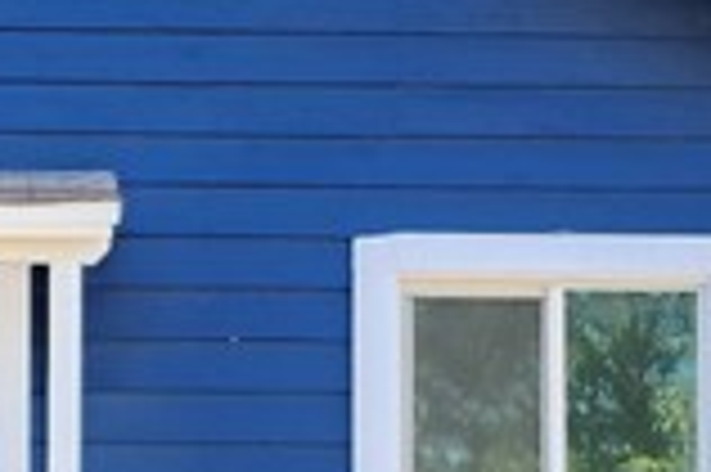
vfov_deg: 8.8
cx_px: 252
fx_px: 3058
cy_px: 432
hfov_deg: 13.2
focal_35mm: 155
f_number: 1.8
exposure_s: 1/180
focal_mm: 6.4
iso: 25
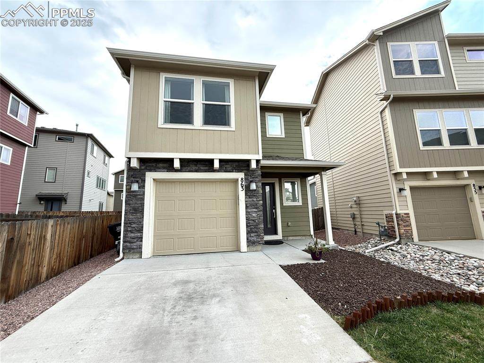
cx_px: 242
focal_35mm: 14
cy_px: 182
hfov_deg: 102.1
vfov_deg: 85.6
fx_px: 196
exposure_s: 1/789
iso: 64
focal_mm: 2.22
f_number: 2.2
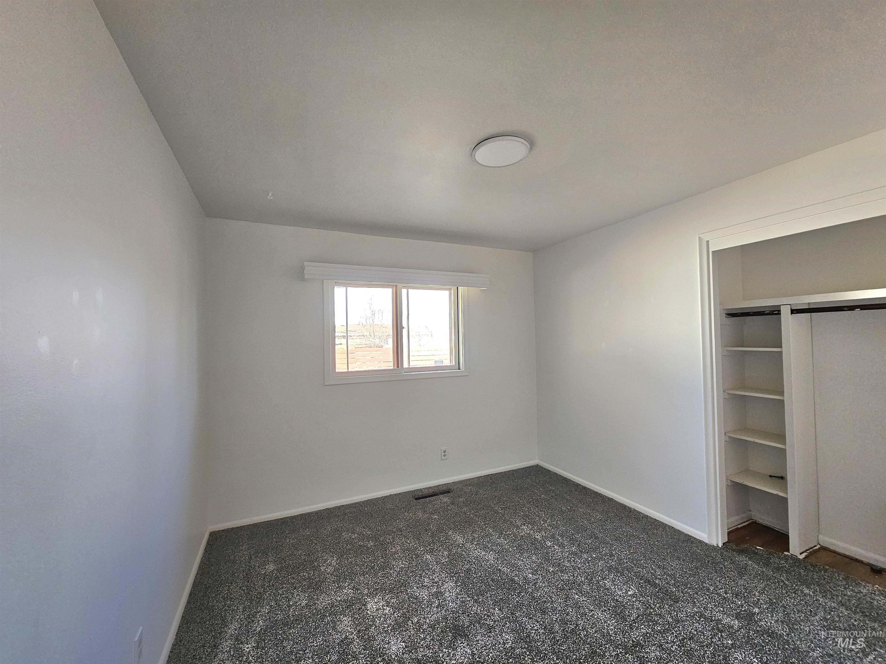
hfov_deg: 106.2
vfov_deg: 89.9
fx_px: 333
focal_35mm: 13
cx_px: 443
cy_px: 332
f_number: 2.2
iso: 200
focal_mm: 2.2
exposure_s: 1/77.5
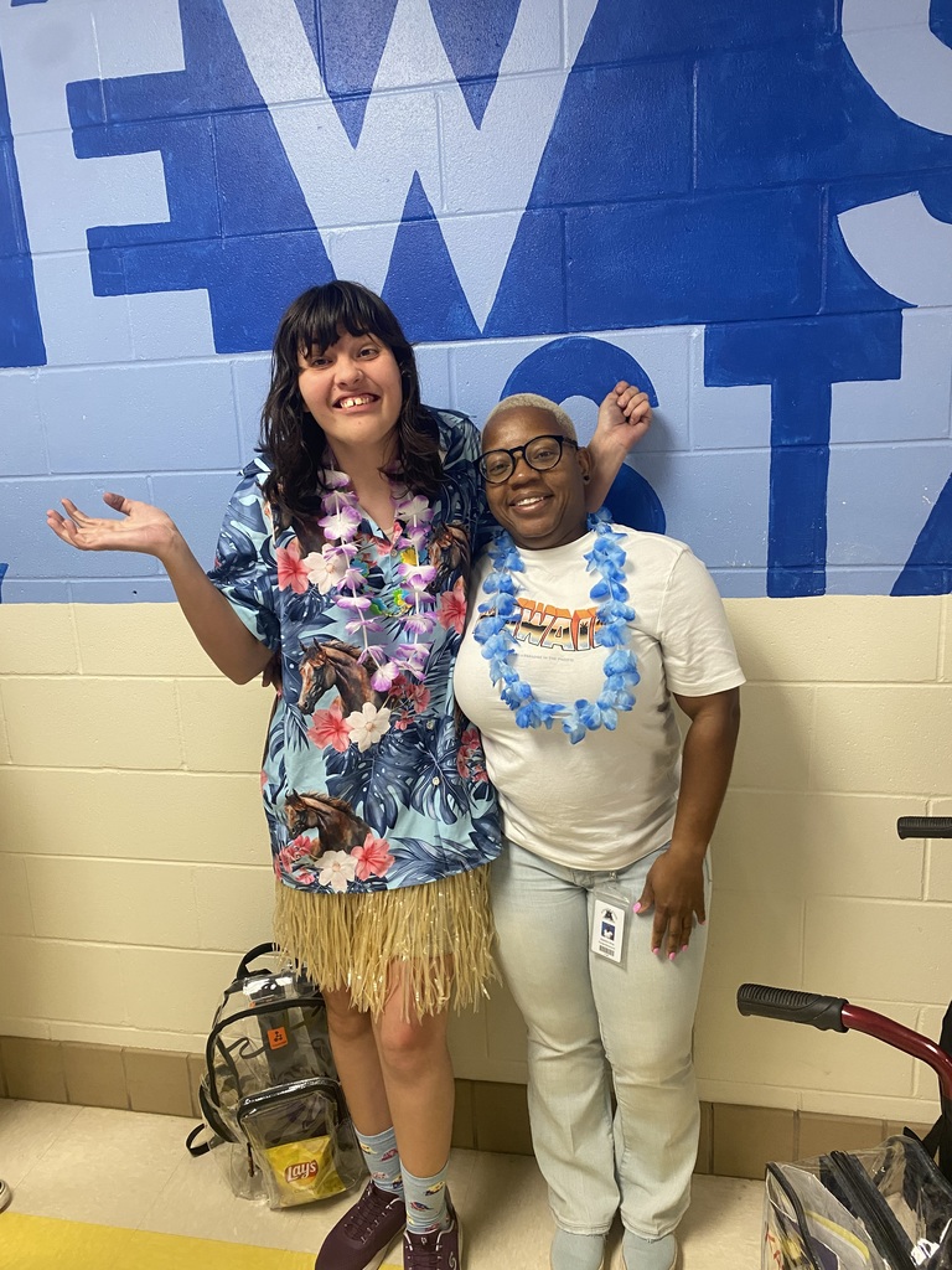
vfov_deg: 67.3
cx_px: 476
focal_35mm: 26
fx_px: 953
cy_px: 635
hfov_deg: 53.1
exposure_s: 1/60
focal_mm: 4.25
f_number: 1.8
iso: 200
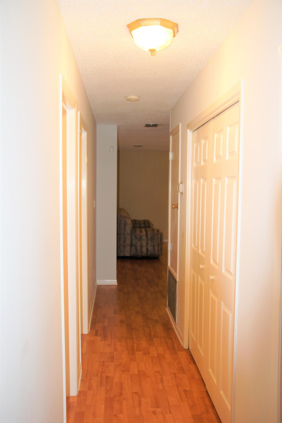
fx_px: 388
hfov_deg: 40.0
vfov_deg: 57.2
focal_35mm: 33
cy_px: 212
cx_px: 141
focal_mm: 22
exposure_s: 1/60
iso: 400
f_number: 4
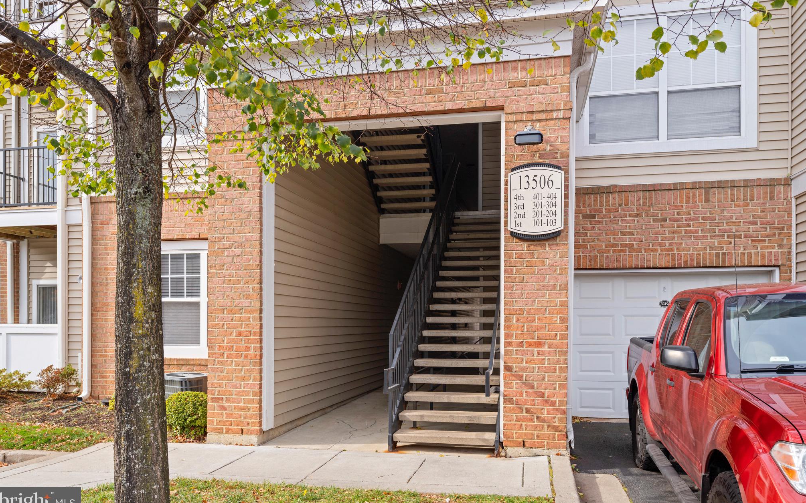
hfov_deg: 68.4
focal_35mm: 27
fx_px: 593
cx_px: 403
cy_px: 243
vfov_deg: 46.0
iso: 100
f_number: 6.3
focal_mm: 26
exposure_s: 1/160
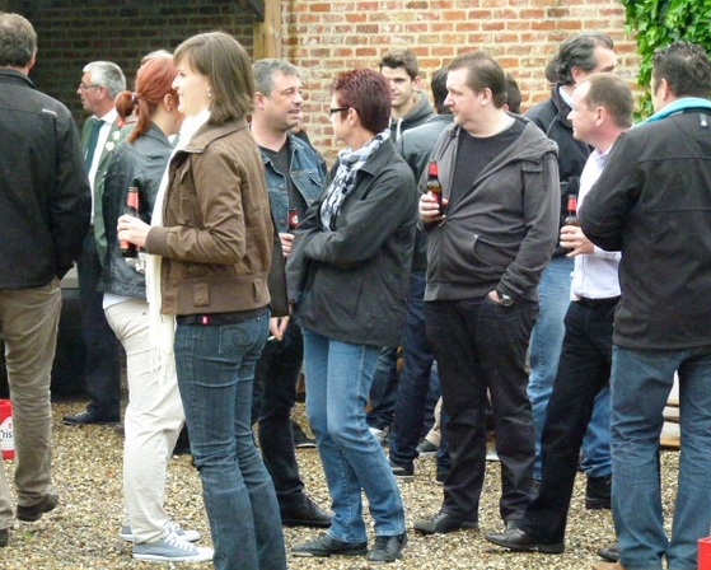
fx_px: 2822
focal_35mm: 134
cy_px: 285
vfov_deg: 11.5
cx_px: 331
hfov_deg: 14.4
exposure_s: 1/250
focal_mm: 23
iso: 800
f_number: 3.6
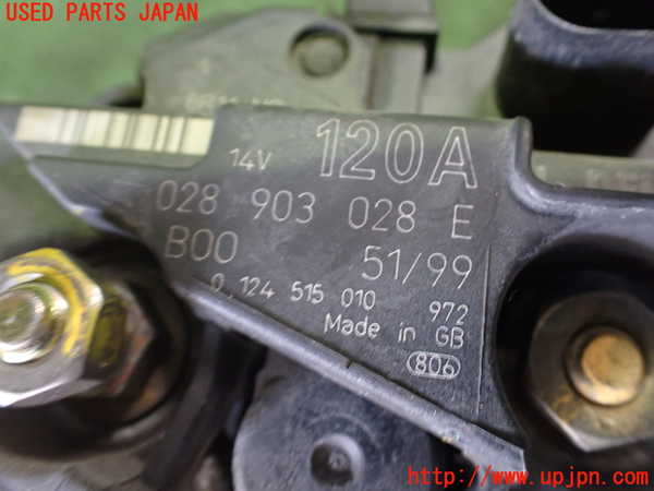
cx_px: 327
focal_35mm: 30
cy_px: 246
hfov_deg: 60.0
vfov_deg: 46.8
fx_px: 567
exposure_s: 1/30
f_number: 2.3
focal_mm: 5.4
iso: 1000
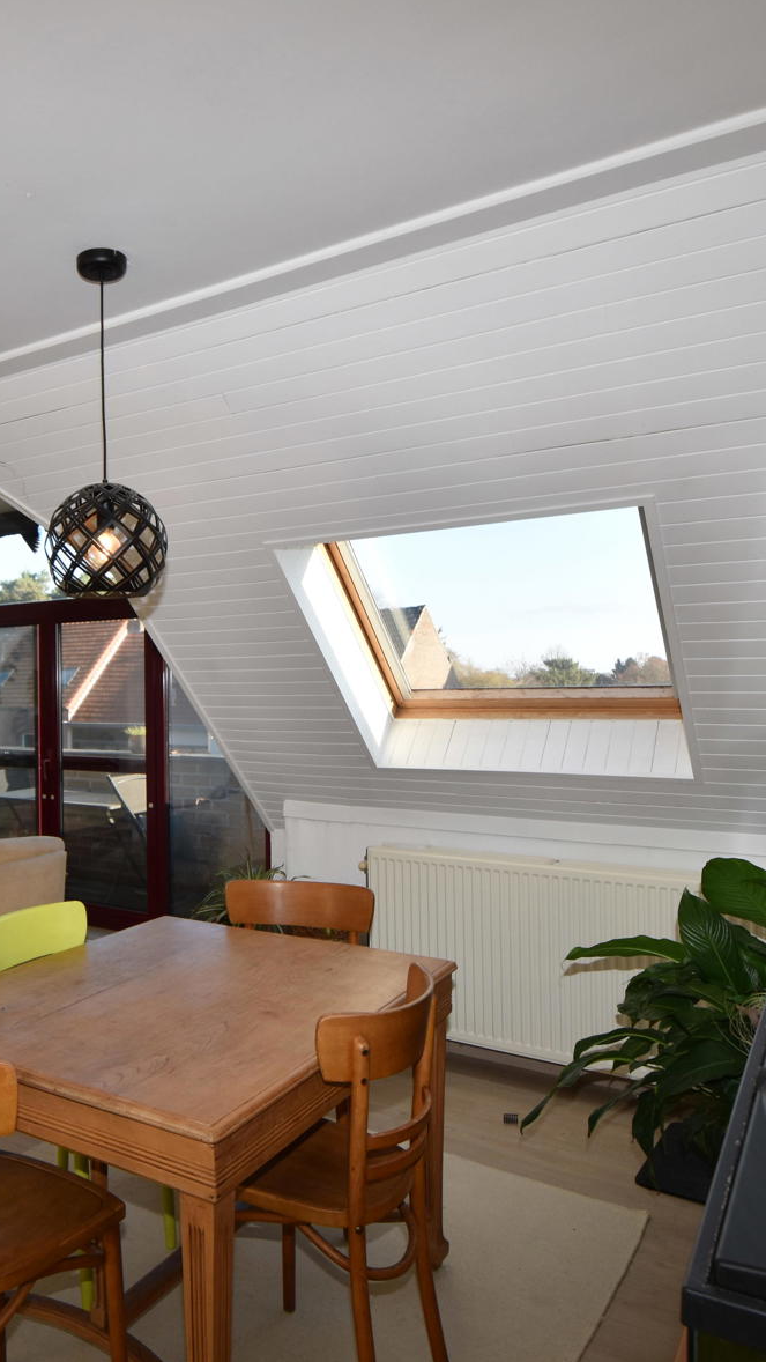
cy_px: 680
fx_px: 866
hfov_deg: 44.7
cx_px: 124
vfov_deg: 76.3
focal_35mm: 24
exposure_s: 1/125
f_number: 5.6
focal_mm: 10
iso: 180
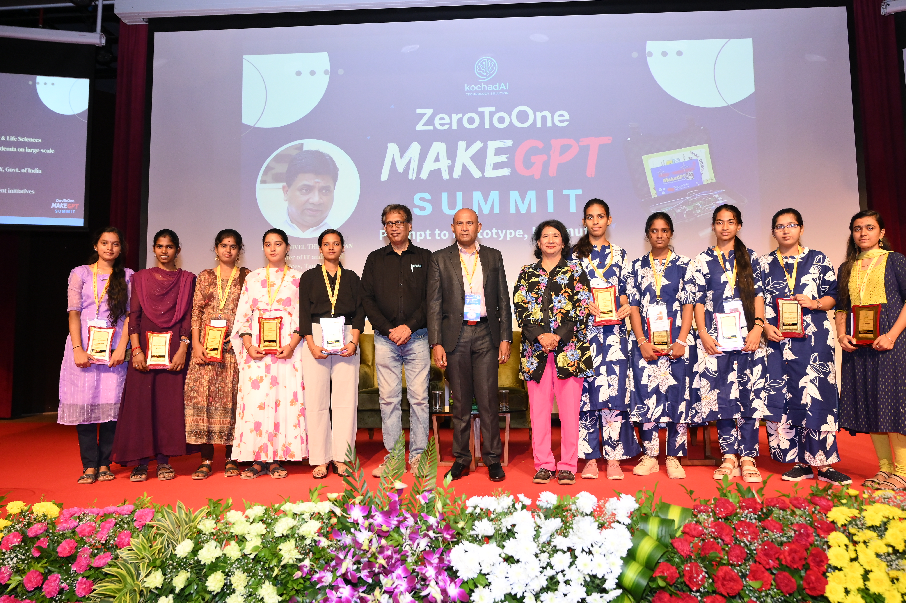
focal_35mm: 29
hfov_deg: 64.5
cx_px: 466
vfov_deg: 45.6
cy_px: 297
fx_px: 717
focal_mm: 27.5
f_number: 5
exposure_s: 1/160
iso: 2500
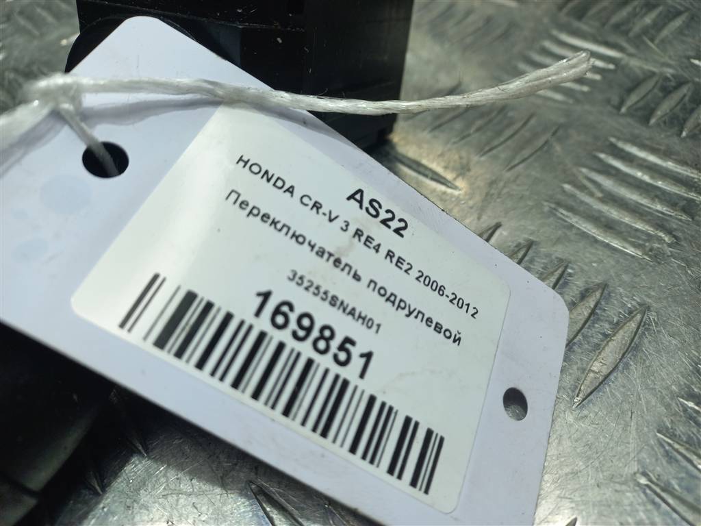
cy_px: 263
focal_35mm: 25
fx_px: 506
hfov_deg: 69.4
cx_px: 350
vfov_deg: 54.9
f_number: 1.8
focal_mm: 4.6
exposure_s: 1/100
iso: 32
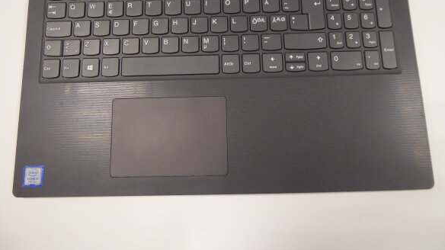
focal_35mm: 28
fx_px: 330
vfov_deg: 40.9
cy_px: 83
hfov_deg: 67.9
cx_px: 222
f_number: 3.3
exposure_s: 1/50
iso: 400
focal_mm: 4.3
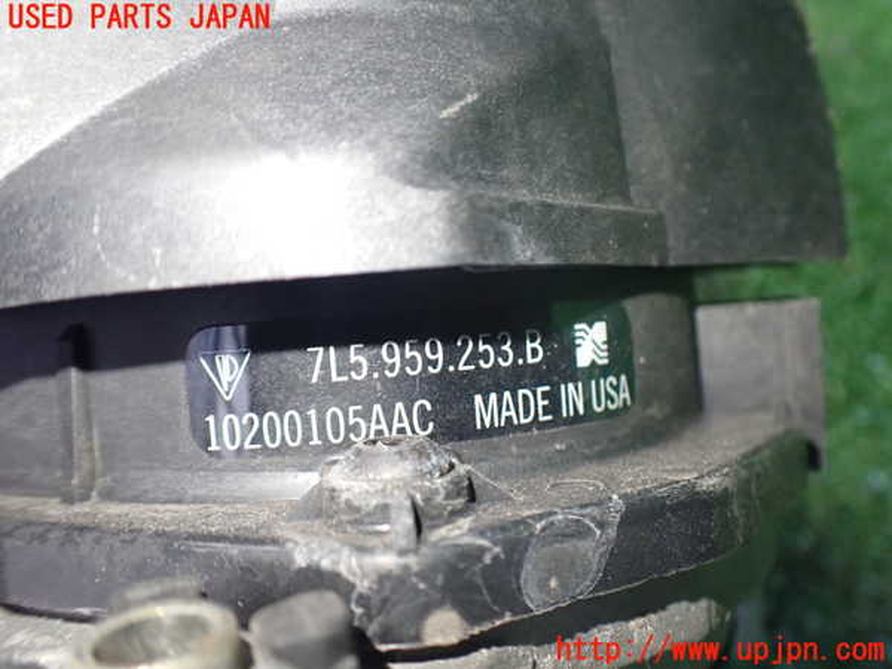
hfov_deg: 60.0
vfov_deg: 46.8
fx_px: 773
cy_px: 334
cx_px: 446
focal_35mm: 30
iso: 800
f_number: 2.3
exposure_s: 1/80
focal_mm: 5.4
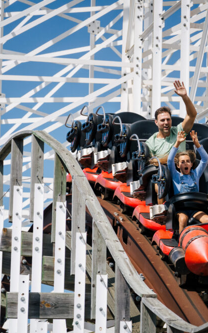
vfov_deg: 6.6
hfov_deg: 4.2
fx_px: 2867
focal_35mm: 316
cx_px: 204
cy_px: 169
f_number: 5.6
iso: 500
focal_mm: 200
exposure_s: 1/5000
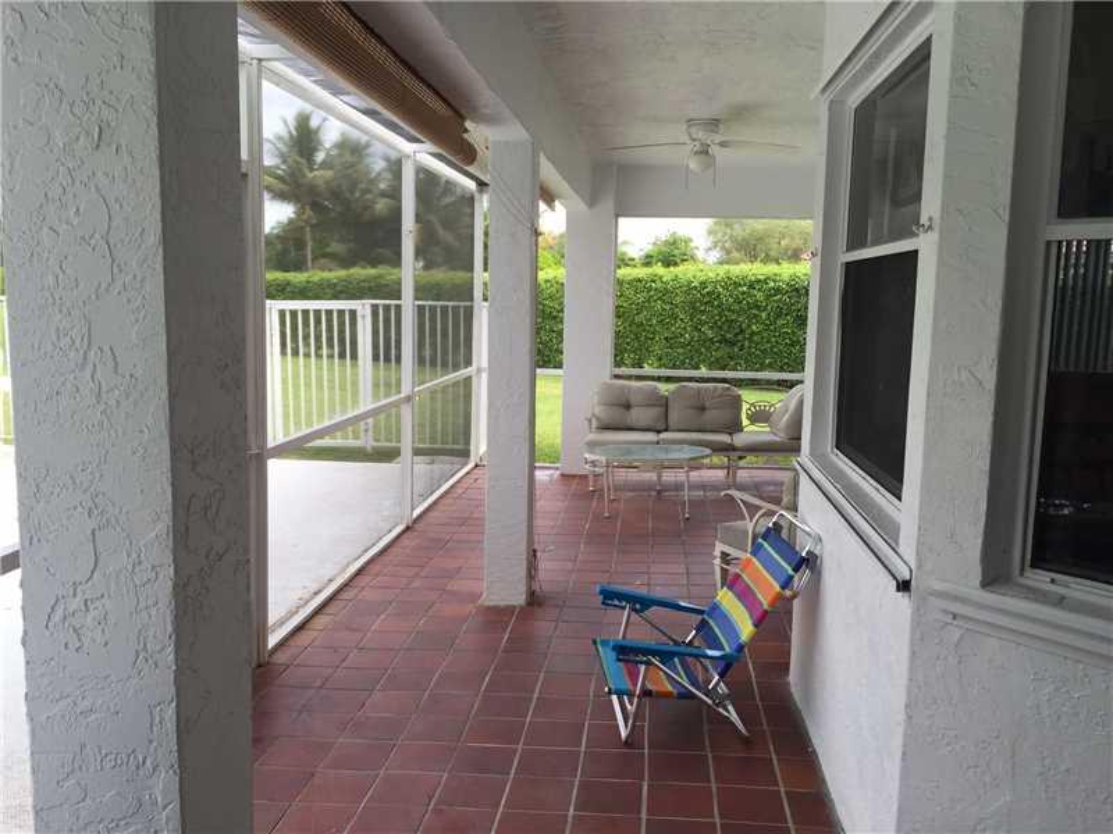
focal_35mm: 29
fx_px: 932
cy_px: 417
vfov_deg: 48.2
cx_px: 556
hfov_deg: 61.7
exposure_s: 1/356
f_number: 2.2
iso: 32
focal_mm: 4.15
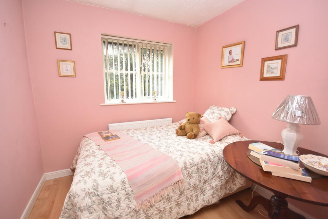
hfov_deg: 95.0
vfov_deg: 72.1
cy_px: 110
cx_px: 164
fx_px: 150
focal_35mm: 16
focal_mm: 11
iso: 800
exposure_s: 1/160
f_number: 4.2
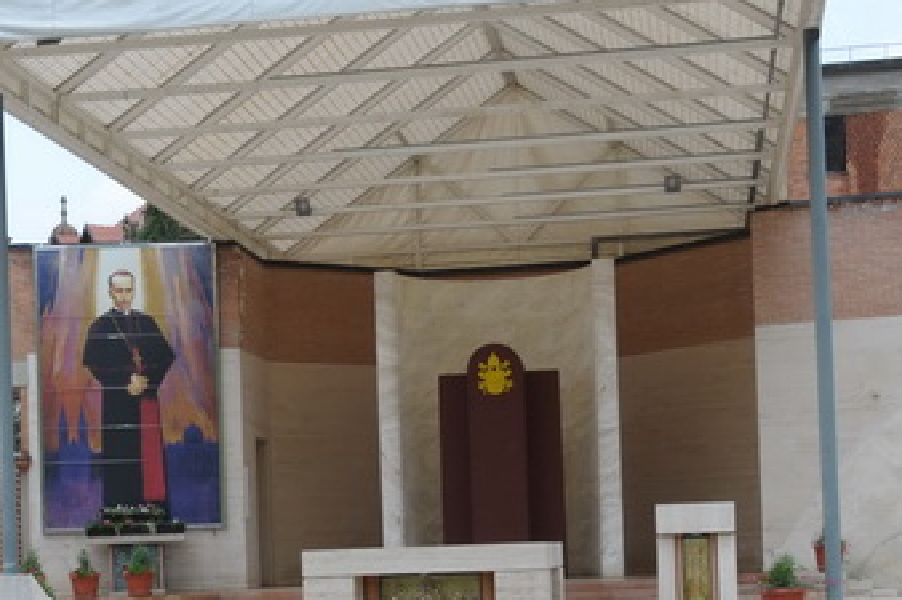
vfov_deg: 18.0
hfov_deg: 26.9
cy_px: 499
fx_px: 1878
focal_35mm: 75
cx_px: 355
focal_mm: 26
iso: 200
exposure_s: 1/200
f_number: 7.1
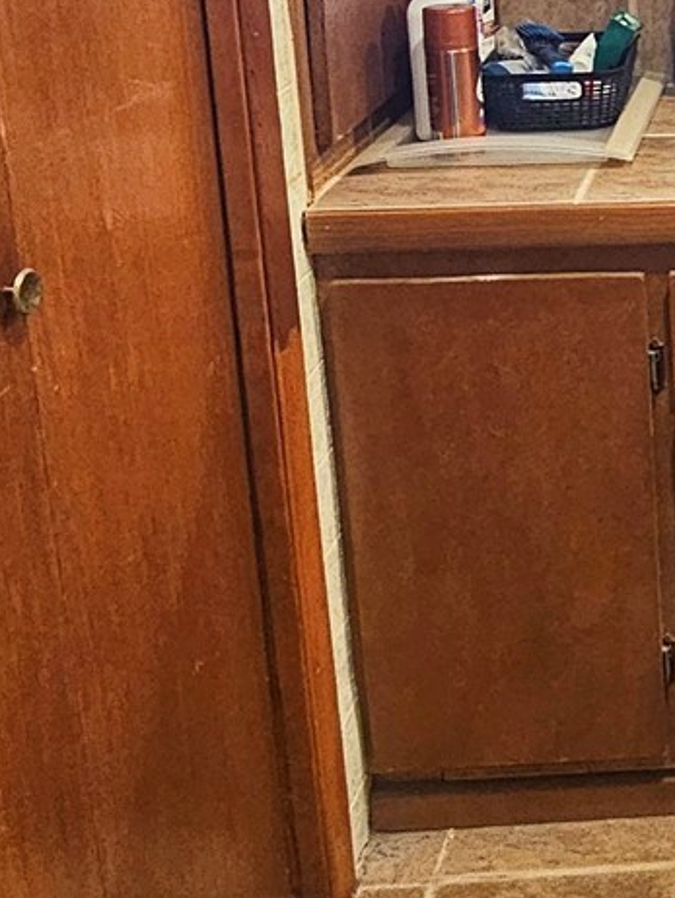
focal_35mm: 54
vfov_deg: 33.6
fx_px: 1403
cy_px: 82
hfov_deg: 23.0
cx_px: 953
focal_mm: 2.2
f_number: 2.2
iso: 640
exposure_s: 1/30
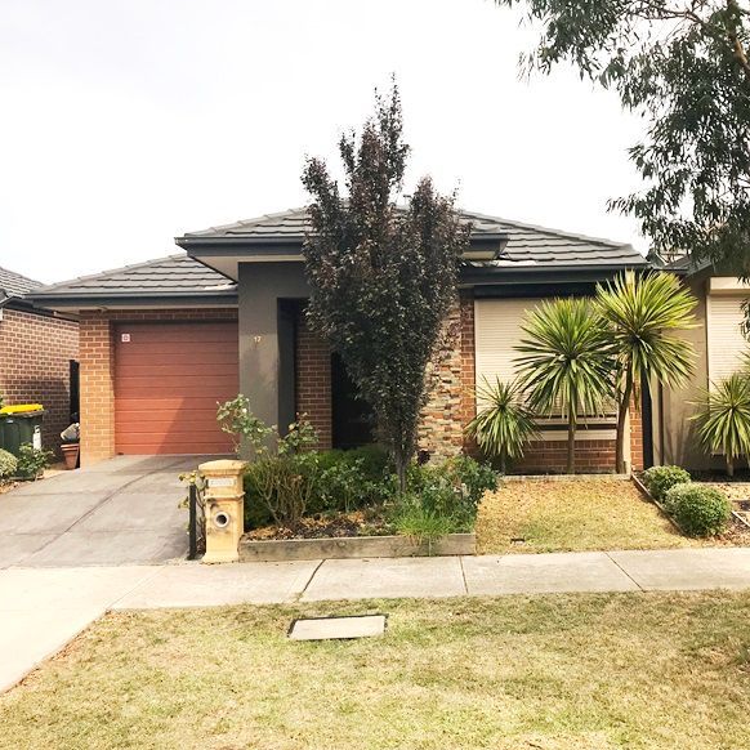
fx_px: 833
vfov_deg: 48.4
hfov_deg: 48.3
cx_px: 423
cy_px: 366
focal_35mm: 34
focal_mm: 3.99
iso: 20
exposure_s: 1/2519
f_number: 1.8
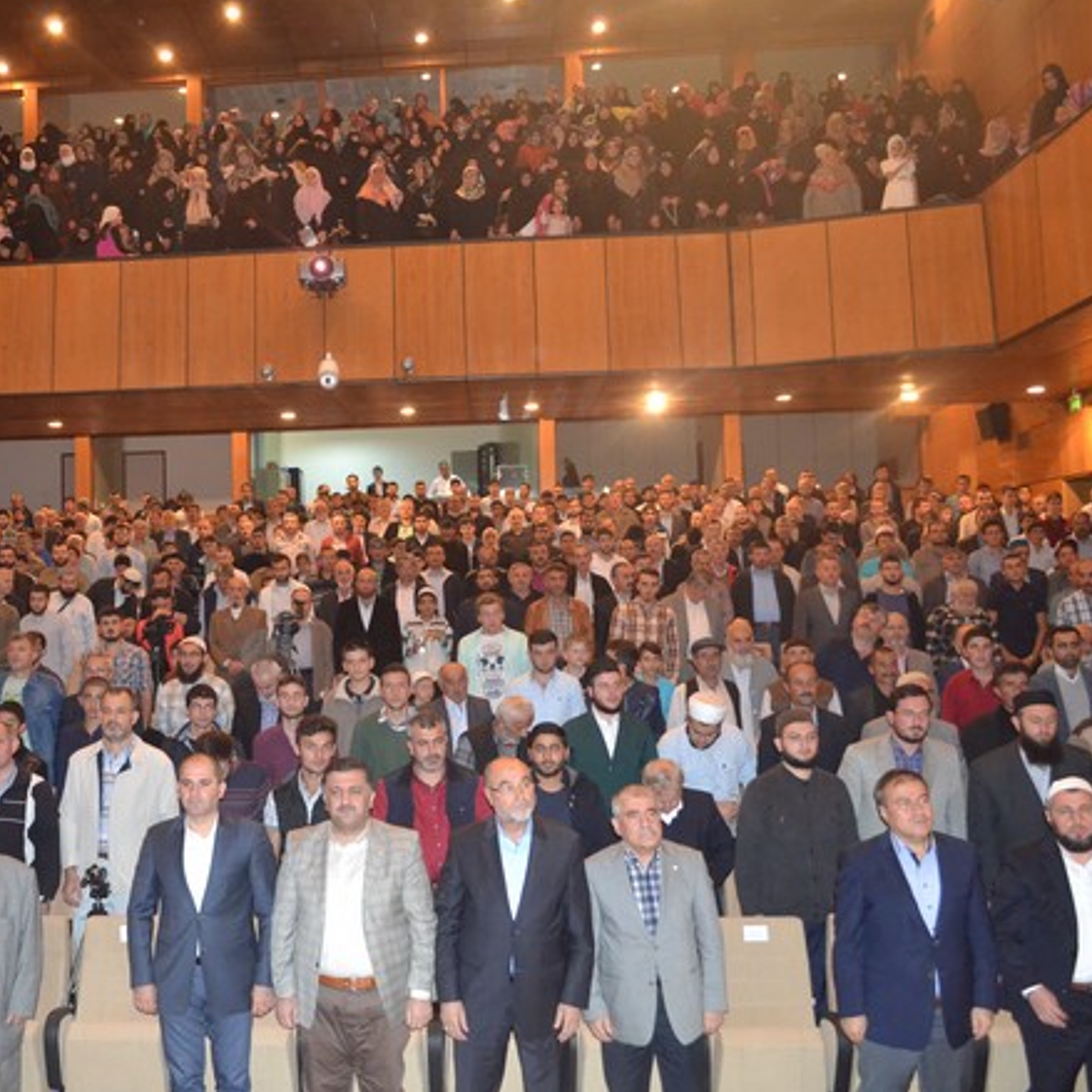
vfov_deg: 47.2
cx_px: 343
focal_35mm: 35
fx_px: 1249
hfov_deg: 46.3
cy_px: 544
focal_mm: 18
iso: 3200
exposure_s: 1/60
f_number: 3.5
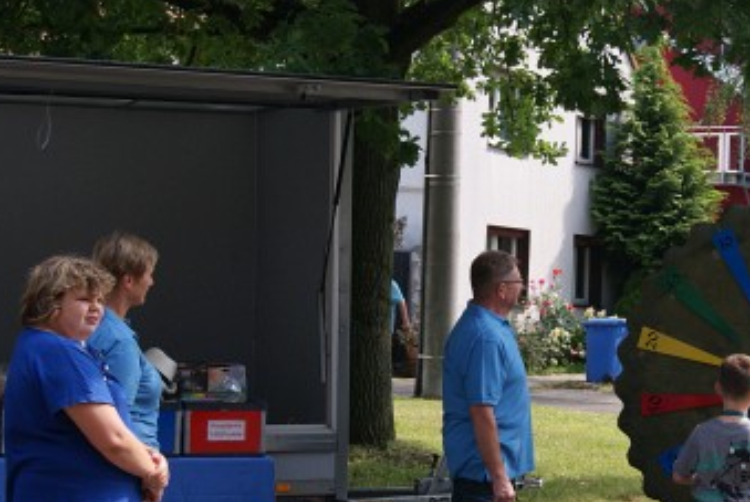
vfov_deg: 16.1
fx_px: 1773
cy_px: 349
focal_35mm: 85
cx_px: 500
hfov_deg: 23.8
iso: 100
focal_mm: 30
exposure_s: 1/160
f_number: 7.1
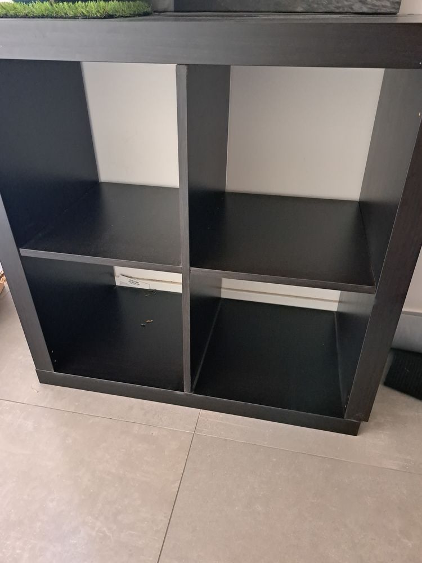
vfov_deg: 71.6
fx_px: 390
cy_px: 282
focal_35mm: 24
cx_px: 211
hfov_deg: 56.8
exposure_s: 1/20
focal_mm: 5.23
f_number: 1.8
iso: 1600
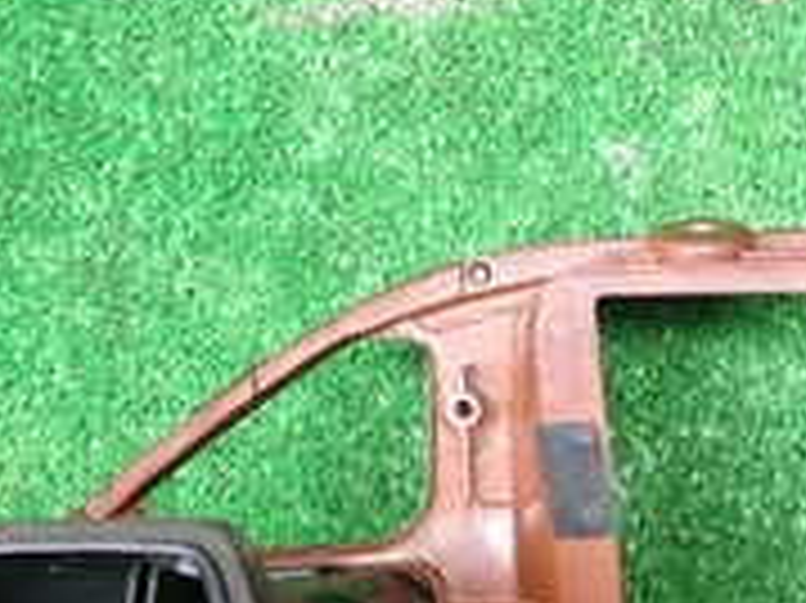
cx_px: 1004
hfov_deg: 21.4
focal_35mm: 84
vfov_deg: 16.9
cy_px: 693
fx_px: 1955
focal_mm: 4.5
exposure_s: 1/60
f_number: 2
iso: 200
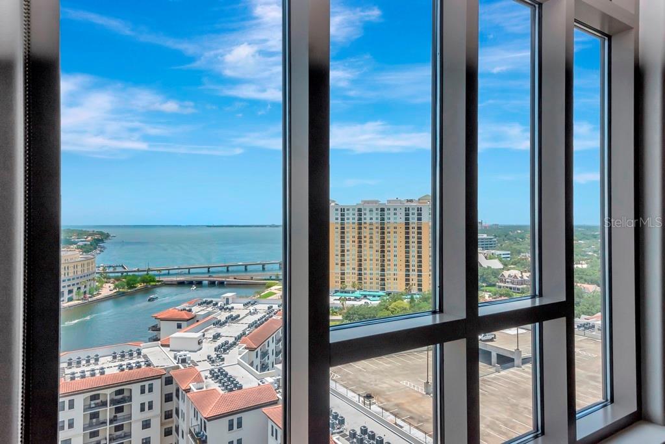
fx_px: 416
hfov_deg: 77.3
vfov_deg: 56.2
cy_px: 222
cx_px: 332
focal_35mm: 22
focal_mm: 15
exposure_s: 1/1000
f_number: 10
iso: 1000
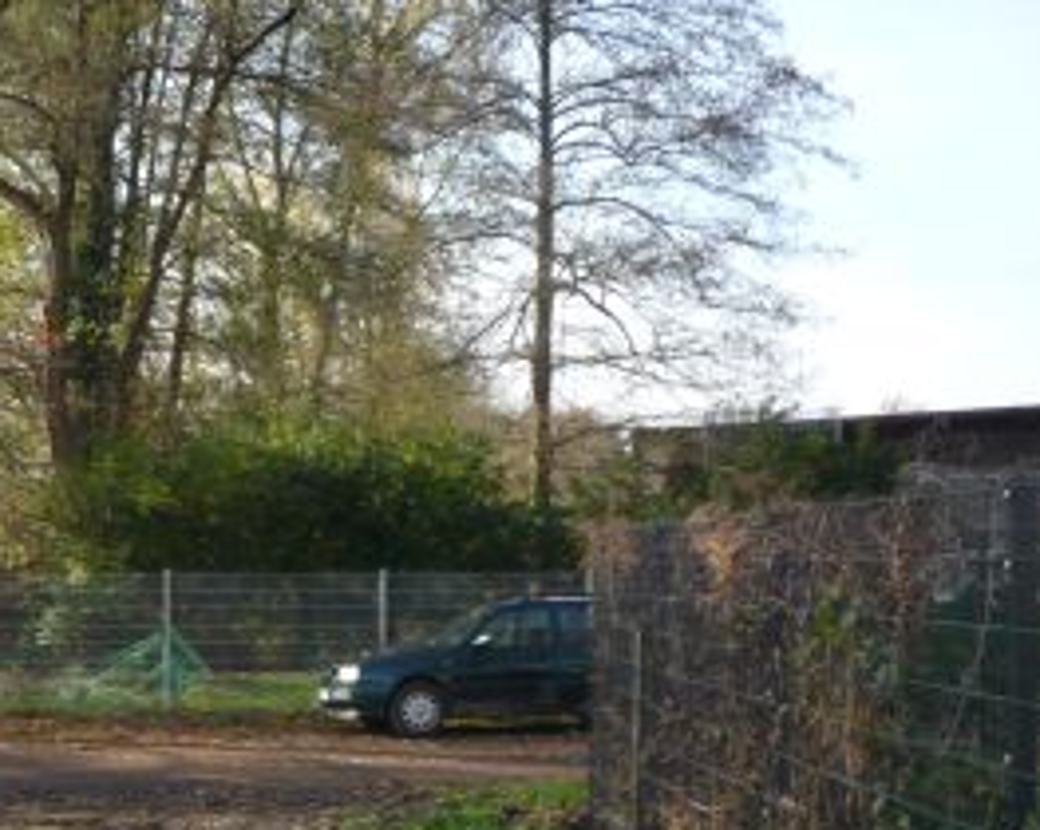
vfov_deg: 26.5
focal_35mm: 57
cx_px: 214
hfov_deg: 32.2
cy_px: 553
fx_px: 1753
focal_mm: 5.2
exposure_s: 1/250
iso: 125
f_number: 4
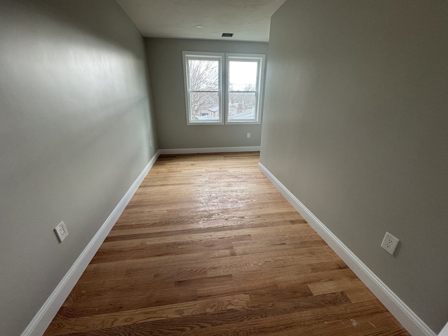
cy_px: 168
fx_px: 181
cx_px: 224
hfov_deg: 102.1
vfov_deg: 85.7
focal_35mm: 14
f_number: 2.2
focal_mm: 2.22
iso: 200
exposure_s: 1/99
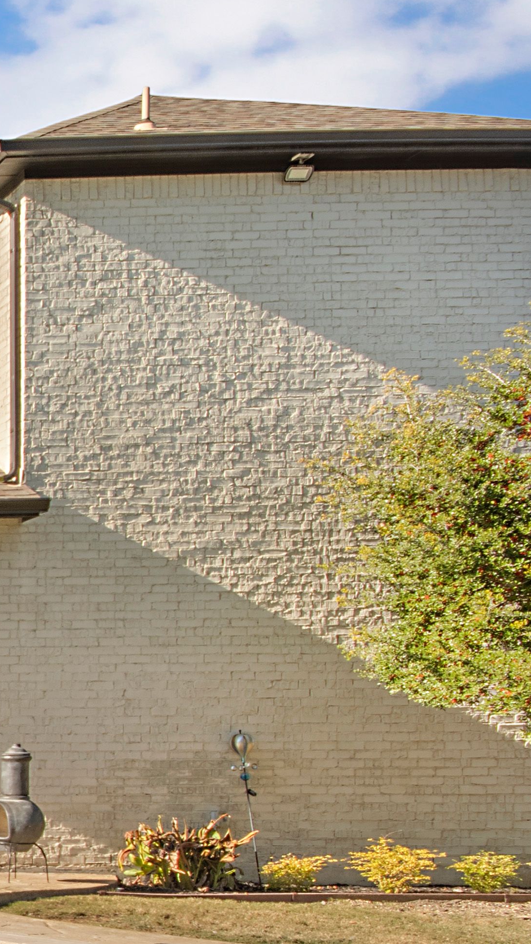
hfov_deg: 16.0
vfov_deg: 43.4
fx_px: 1126
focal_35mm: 45
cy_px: 750
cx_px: -674
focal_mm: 10
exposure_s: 1/200
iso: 100
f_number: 11
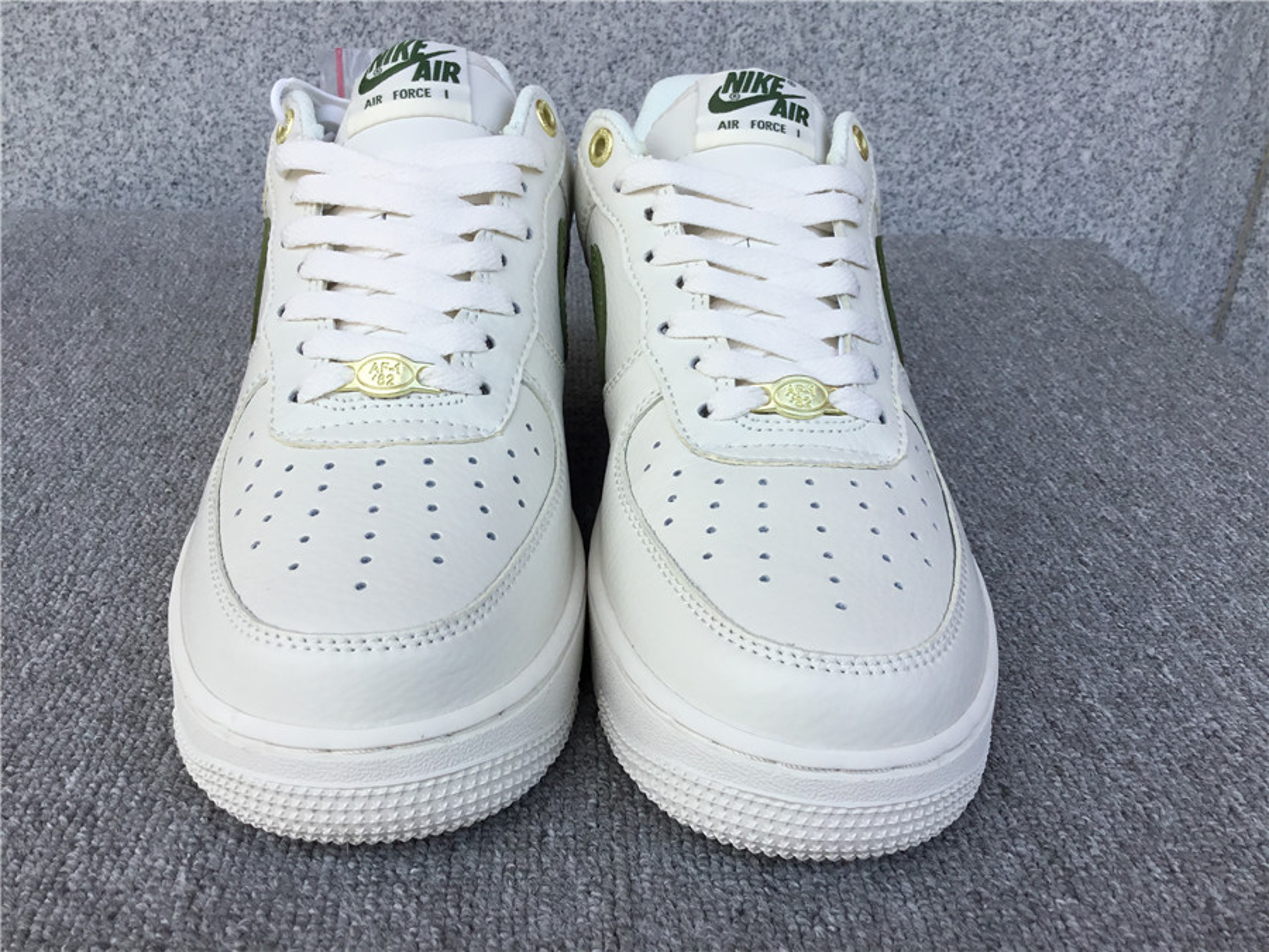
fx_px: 1136
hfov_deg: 58.4
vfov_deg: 45.4
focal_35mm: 31
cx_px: 634
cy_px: 476
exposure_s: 1/627
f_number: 2.4
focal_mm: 3.3
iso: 25
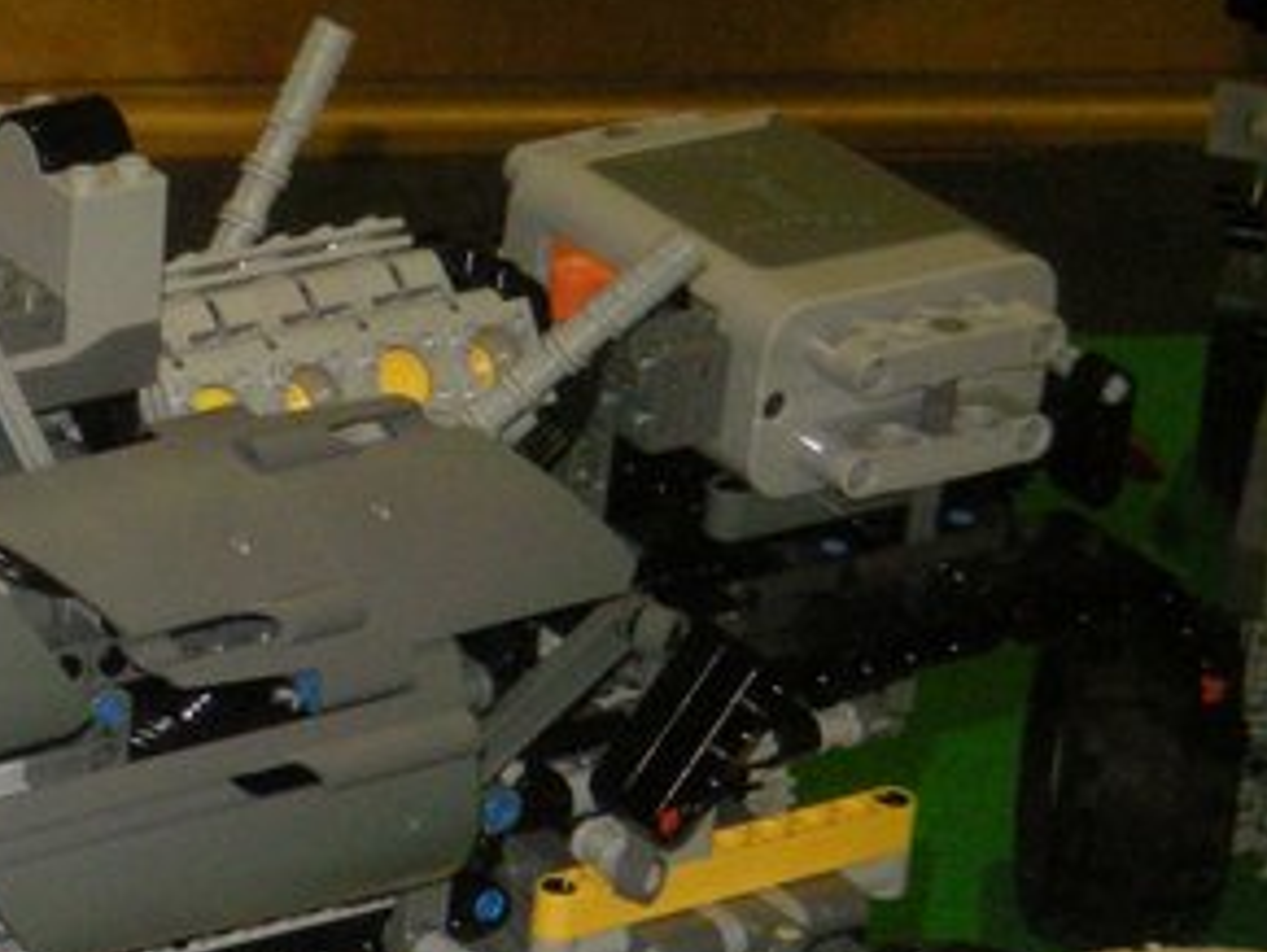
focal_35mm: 236
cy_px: 956
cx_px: -301
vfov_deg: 6.3
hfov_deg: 8.3
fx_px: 8645
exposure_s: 1/60
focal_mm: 13.7
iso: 352
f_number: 4.1
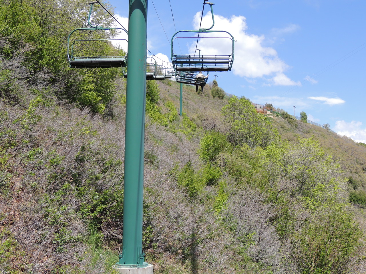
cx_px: 183
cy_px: 137
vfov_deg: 30.9
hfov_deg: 40.4
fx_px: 497
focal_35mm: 47
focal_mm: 8.3
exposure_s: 1/800
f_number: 3.5
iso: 100
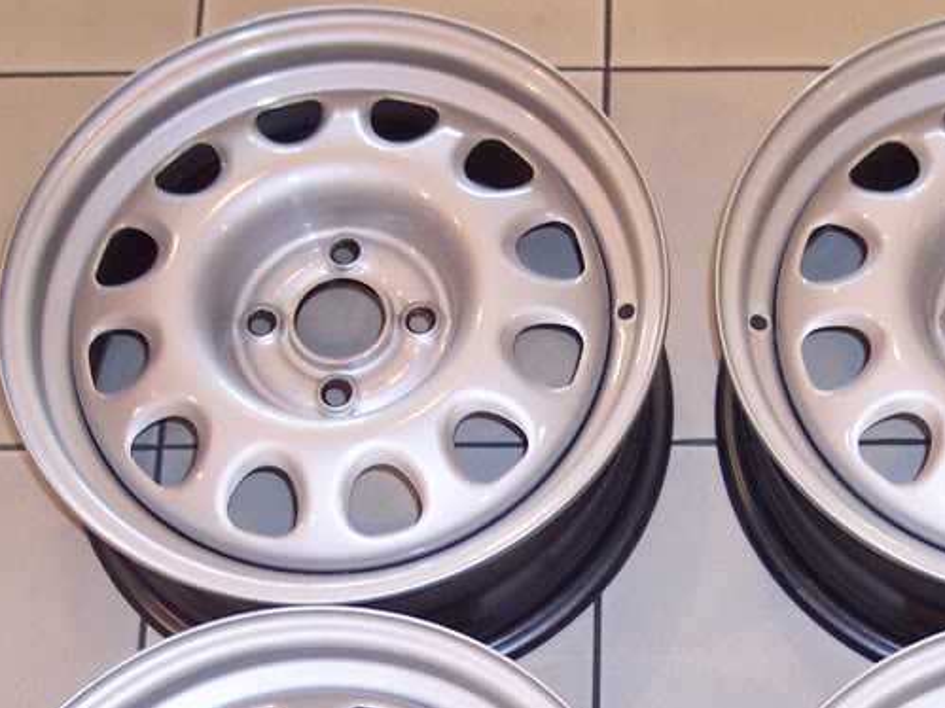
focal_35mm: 78
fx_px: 2129
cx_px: 712
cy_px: 723
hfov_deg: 24.7
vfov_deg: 18.4
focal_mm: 8
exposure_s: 1/30
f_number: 2.8
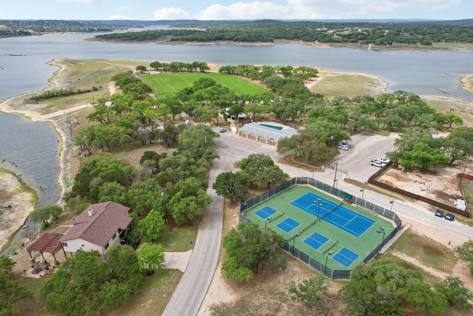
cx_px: 236
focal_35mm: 22
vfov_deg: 57.2
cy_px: 158
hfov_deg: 78.6
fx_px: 289
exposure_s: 1/1500
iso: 110
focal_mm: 8.4
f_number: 2.8
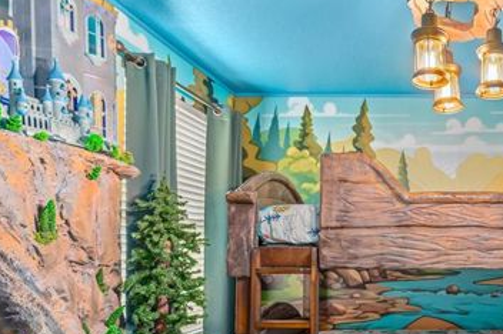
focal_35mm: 28
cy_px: 276
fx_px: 391
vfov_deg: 43.7
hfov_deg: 55.3
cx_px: 468
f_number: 6.3
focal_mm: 14
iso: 400
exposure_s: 5
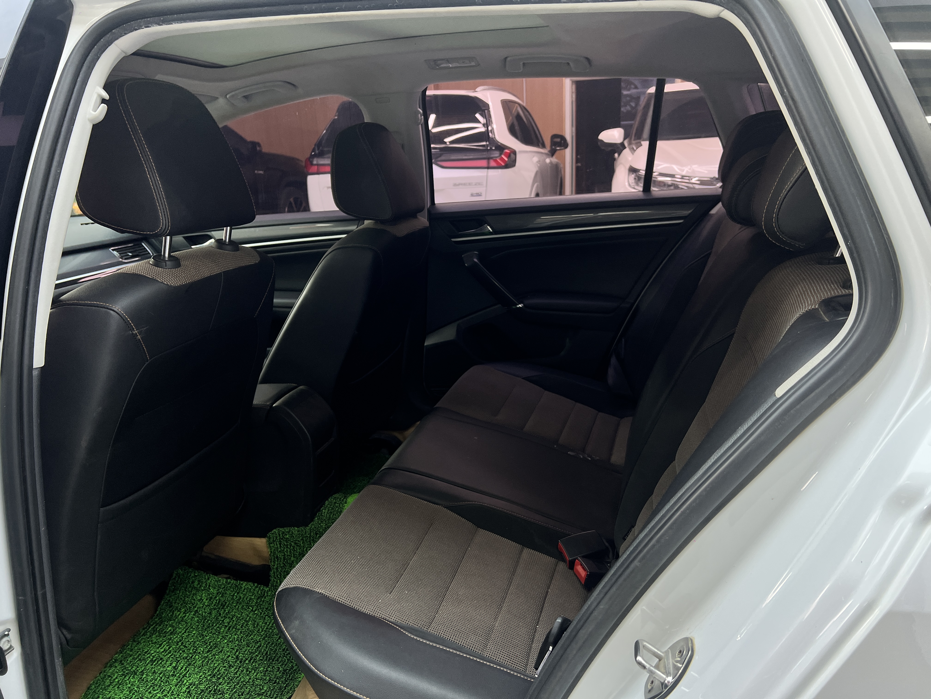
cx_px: 466
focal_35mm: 26
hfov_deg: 67.3
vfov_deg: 53.1
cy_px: 350
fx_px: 699
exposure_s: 1/100
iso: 80
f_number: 1.5
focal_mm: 5.7
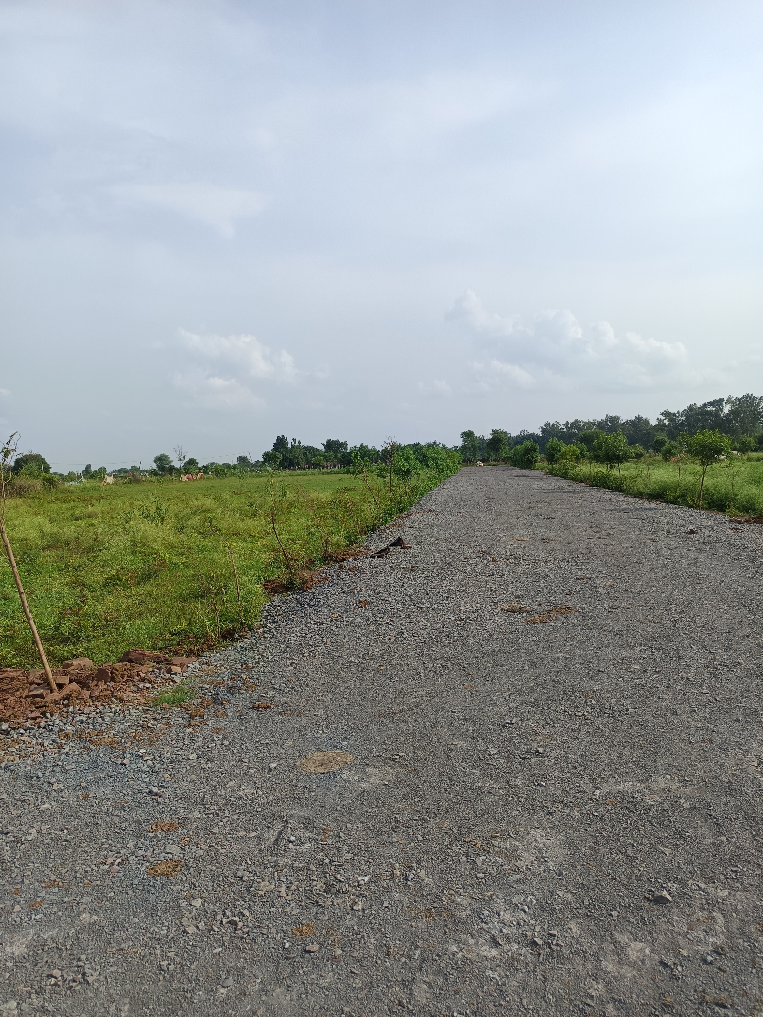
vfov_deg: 71.6
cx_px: 382
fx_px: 705
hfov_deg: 56.8
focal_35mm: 24
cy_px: 508
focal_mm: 5.31
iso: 51
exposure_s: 1/684
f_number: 1.7
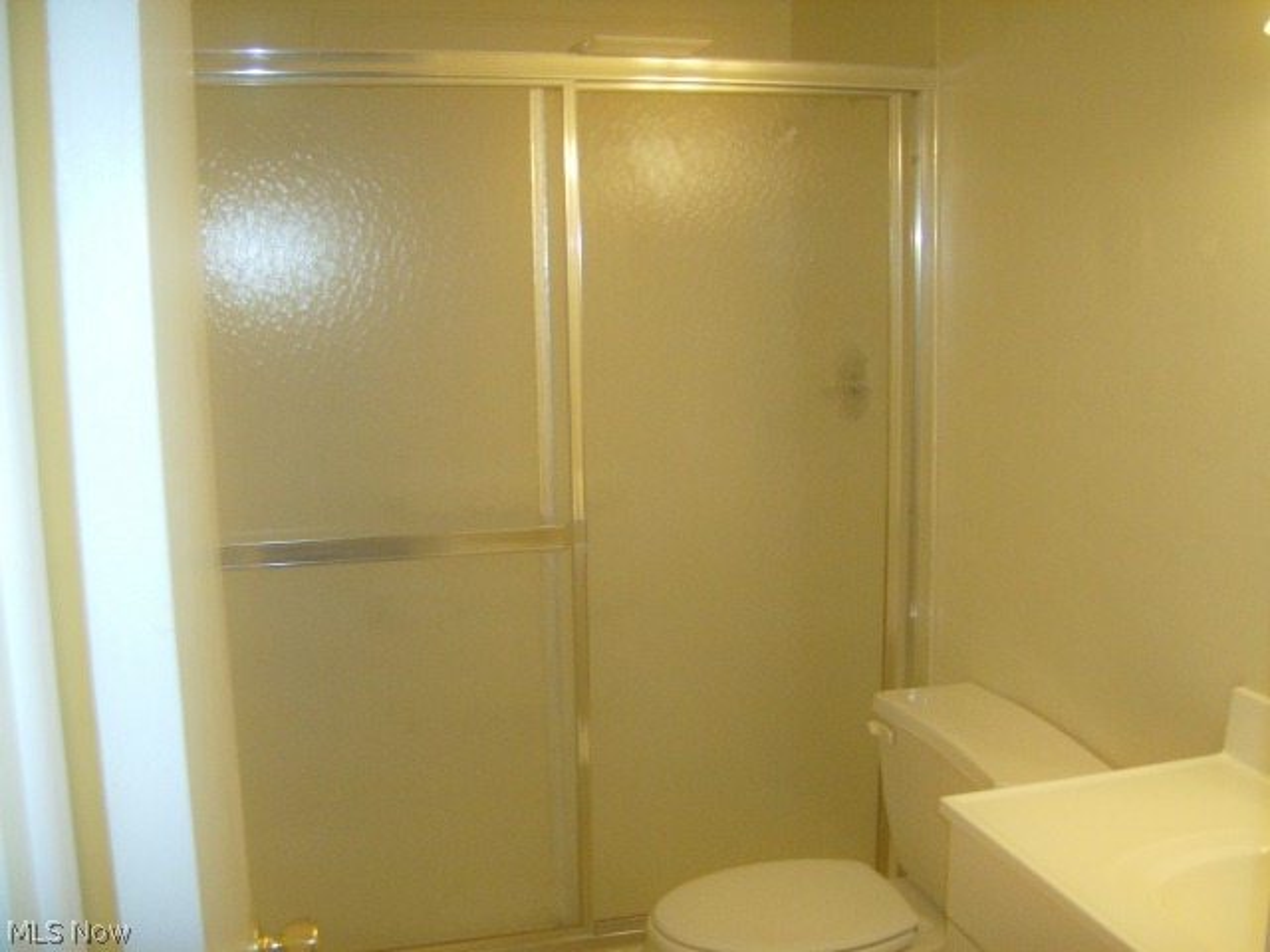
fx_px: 1321
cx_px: 635
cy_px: 476
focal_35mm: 36
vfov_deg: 39.7
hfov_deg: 51.4
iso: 200
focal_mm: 6
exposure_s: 1/60
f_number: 2.8
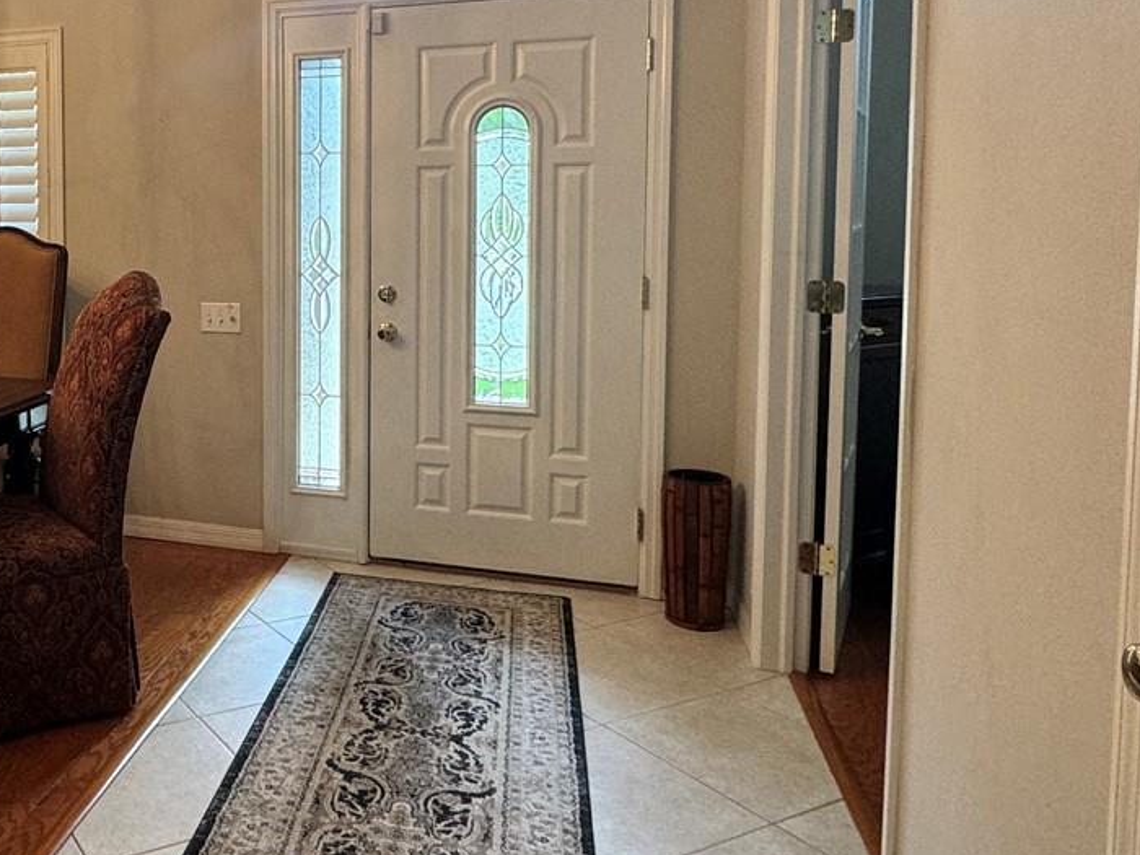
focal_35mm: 32
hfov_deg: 51.5
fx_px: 1054
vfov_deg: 43.3
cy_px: 264
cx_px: 158
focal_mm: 2.22
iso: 160
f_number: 2.2
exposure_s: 1/120
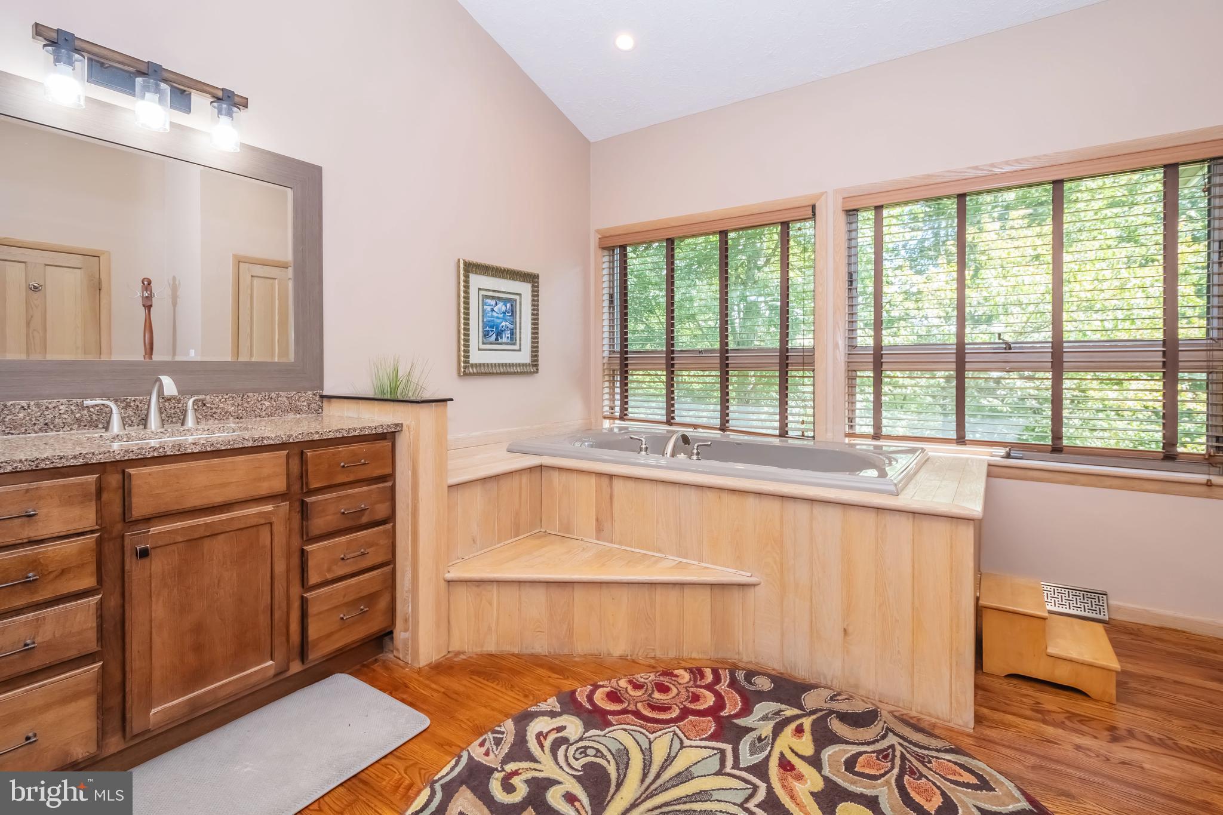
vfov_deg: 77.3
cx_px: 612
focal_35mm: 15
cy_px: 408
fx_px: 510
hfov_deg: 100.4
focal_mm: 10
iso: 800
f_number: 5.6
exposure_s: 1/80
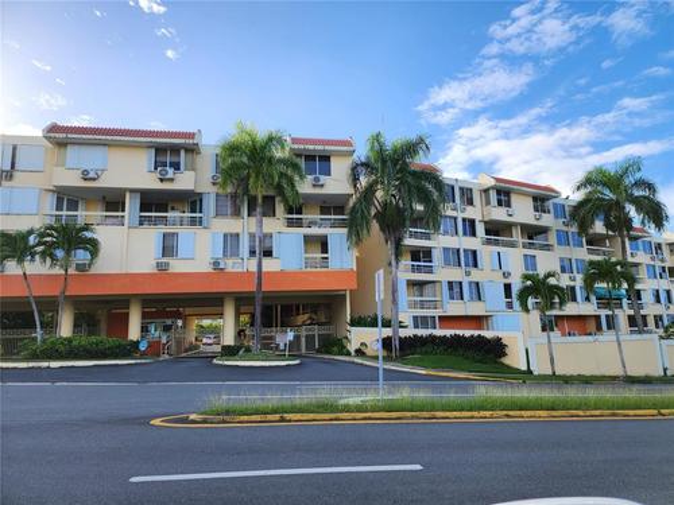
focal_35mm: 23
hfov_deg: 73.9
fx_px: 448
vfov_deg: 58.9
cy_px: 252
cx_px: 337
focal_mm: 6.4
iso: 12
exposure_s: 1/550
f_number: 1.8
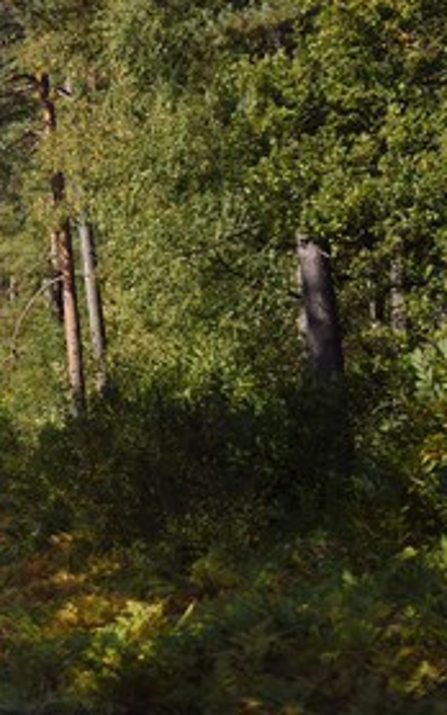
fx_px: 5997
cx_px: -23
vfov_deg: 6.8
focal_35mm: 308
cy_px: 358
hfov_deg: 4.3
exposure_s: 1/200
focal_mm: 200
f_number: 9
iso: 200
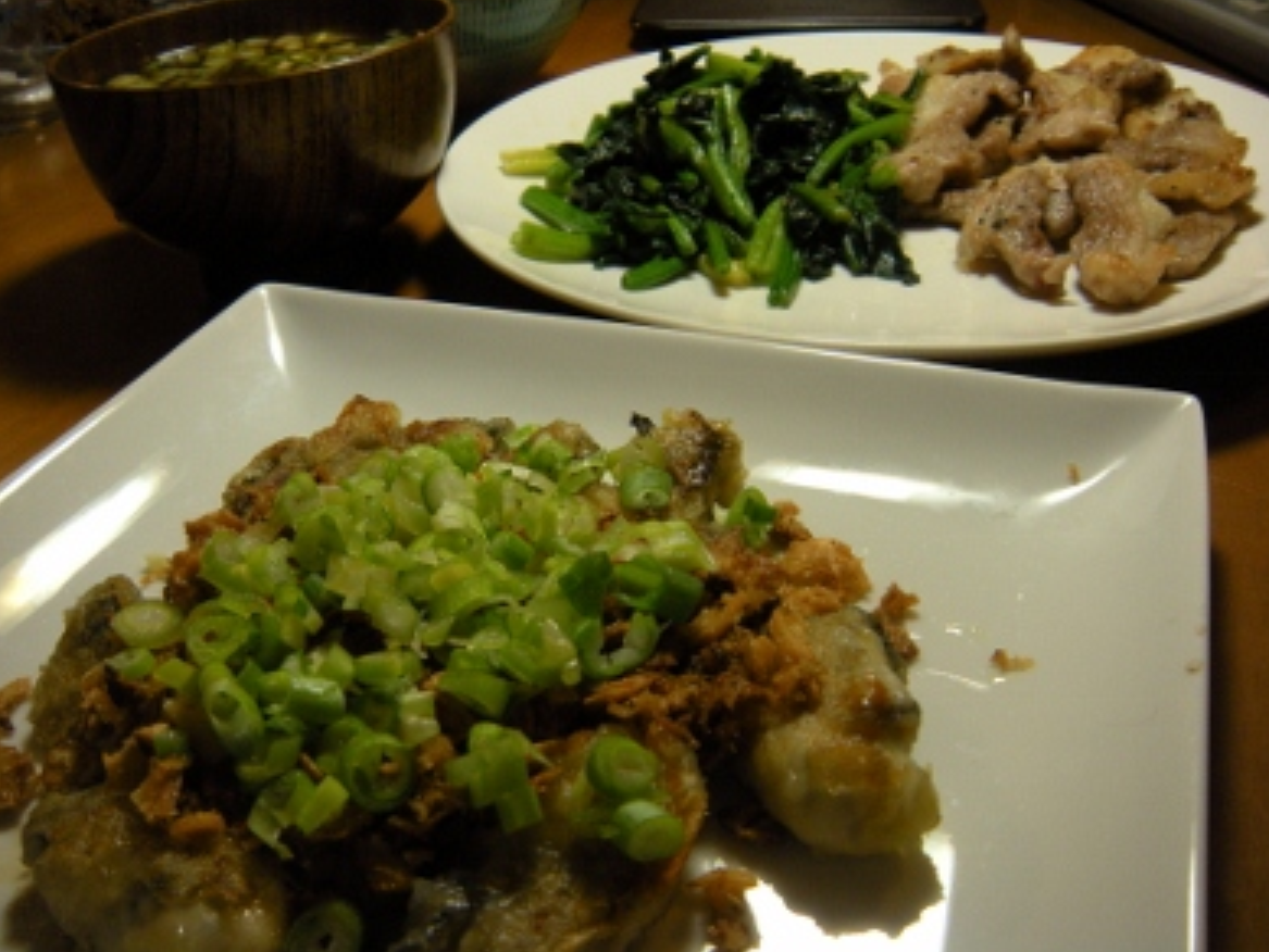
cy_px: 466
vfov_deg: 39.7
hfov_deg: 51.3
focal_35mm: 36
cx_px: 623
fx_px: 1320
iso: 142
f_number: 3.8
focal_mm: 5.9
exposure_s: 1/60
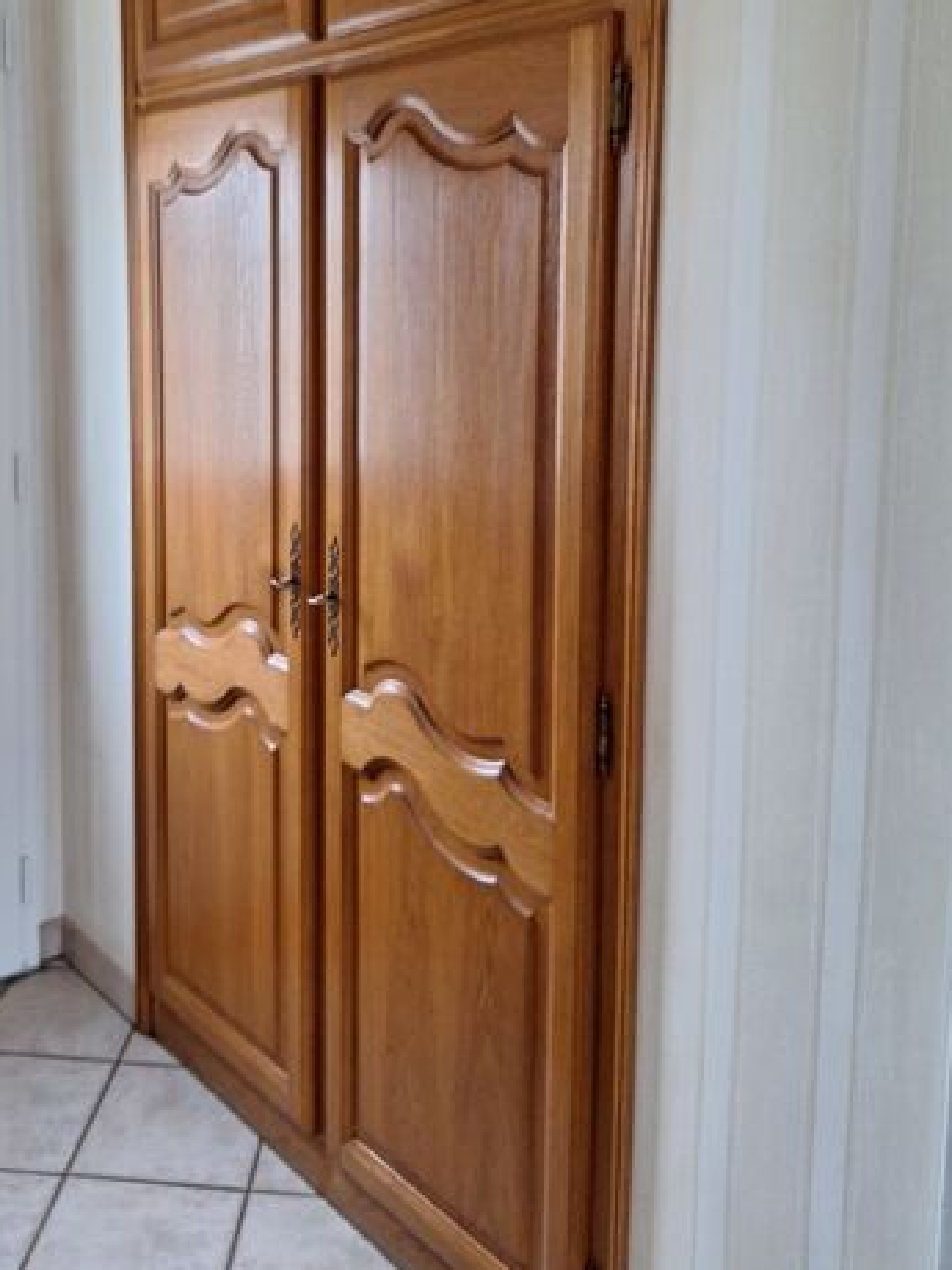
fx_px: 1173
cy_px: 417
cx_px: 345
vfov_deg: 55.6
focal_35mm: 32
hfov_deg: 43.7
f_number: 1.8
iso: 200
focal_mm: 5.54
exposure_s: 1/50
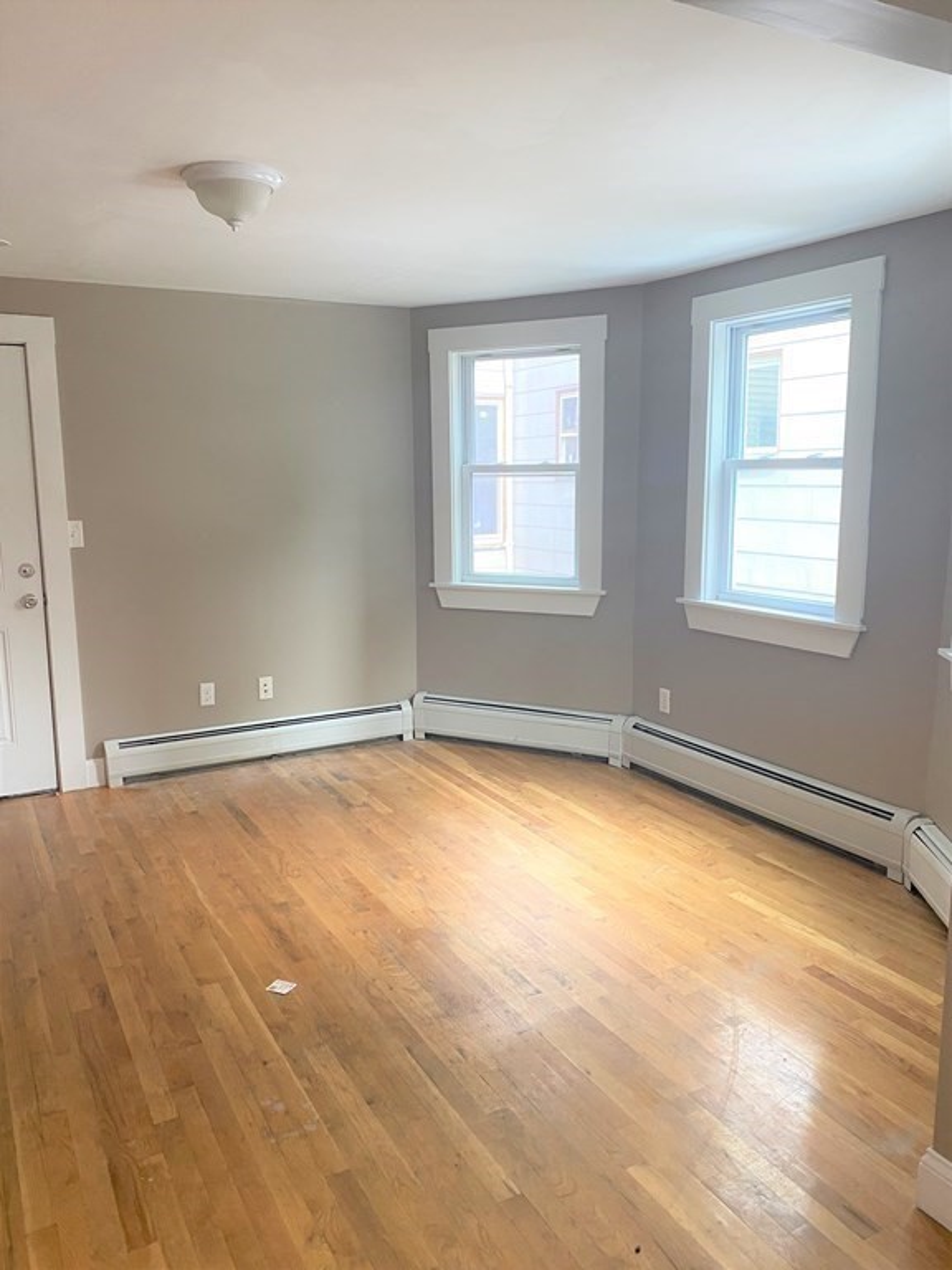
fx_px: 953
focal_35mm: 26
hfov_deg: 53.1
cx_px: 476
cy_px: 635
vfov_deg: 67.3
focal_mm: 4.25
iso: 125
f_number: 1.8
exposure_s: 1/82
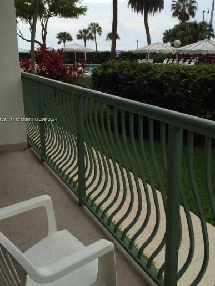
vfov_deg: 51.1
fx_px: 298
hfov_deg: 39.5
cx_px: 127
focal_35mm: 36
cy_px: 120
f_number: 2.2
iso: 32
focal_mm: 4.15
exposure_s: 1/255
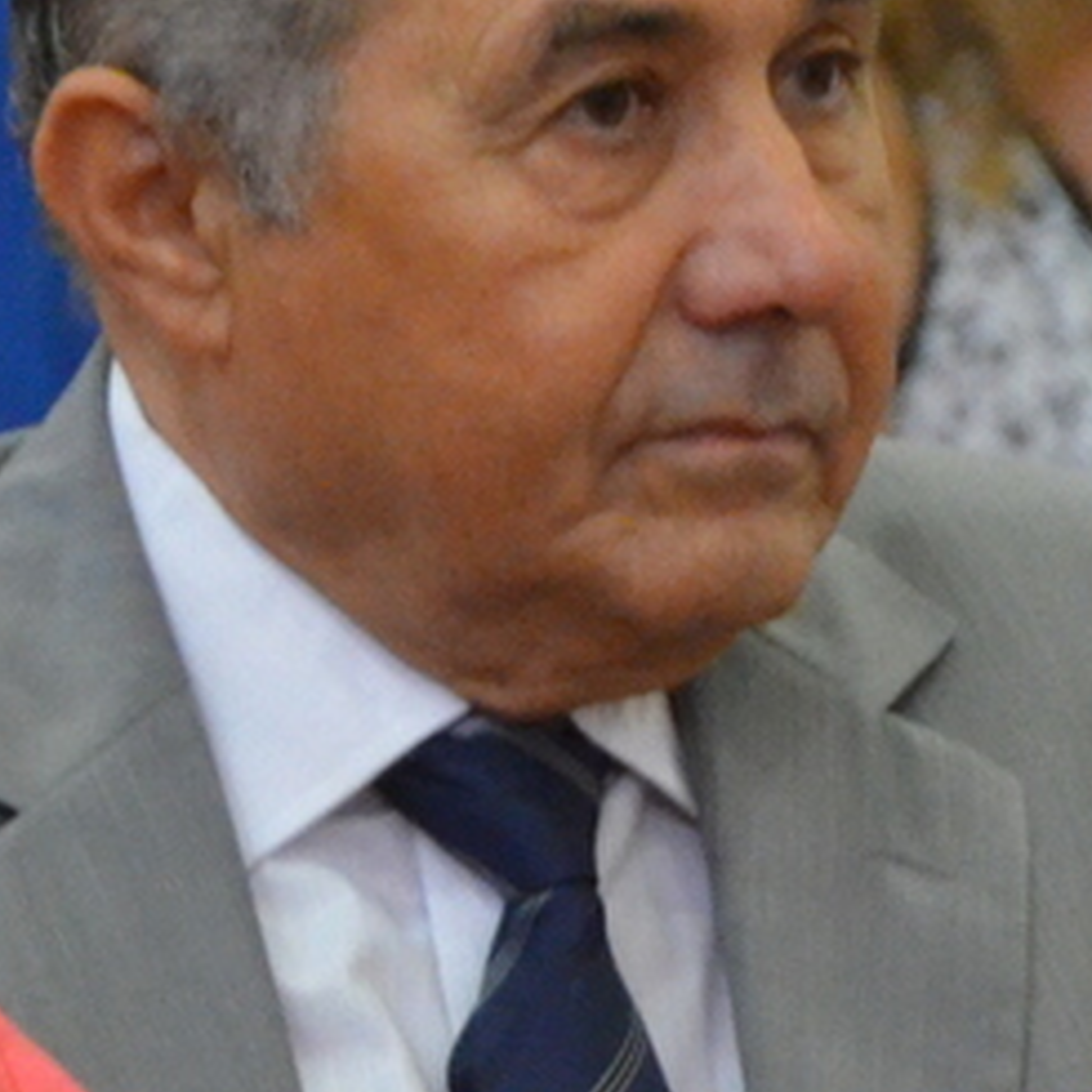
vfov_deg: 4.0
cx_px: 1355
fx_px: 15575
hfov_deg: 4.0
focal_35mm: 436
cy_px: 698
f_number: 5.6
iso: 3200
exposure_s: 1/125
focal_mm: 105
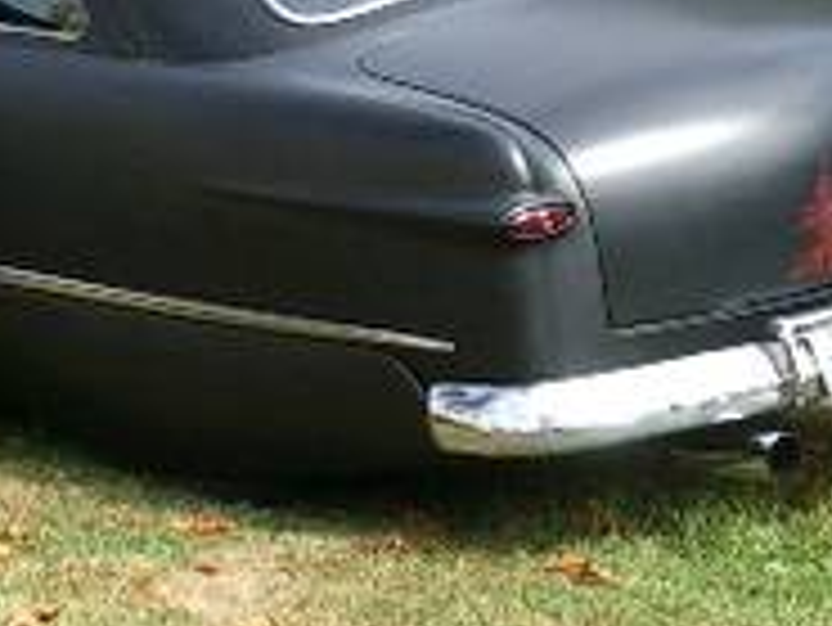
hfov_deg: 9.8
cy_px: 288
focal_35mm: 201
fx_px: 4834
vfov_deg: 7.4
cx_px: 184
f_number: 3.5
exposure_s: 1/400
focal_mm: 10.2
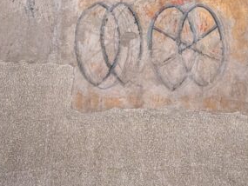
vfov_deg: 13.0
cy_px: -197
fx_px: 695
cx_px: 175
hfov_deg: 20.1
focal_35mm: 97
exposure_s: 1/50
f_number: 1.73
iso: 608
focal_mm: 4.38
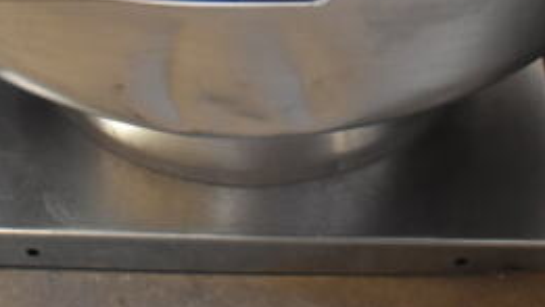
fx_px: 1171
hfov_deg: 26.1
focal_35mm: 81
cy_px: -109
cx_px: 215
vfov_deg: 14.2
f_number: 3.8
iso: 2500
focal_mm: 22
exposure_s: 1/125
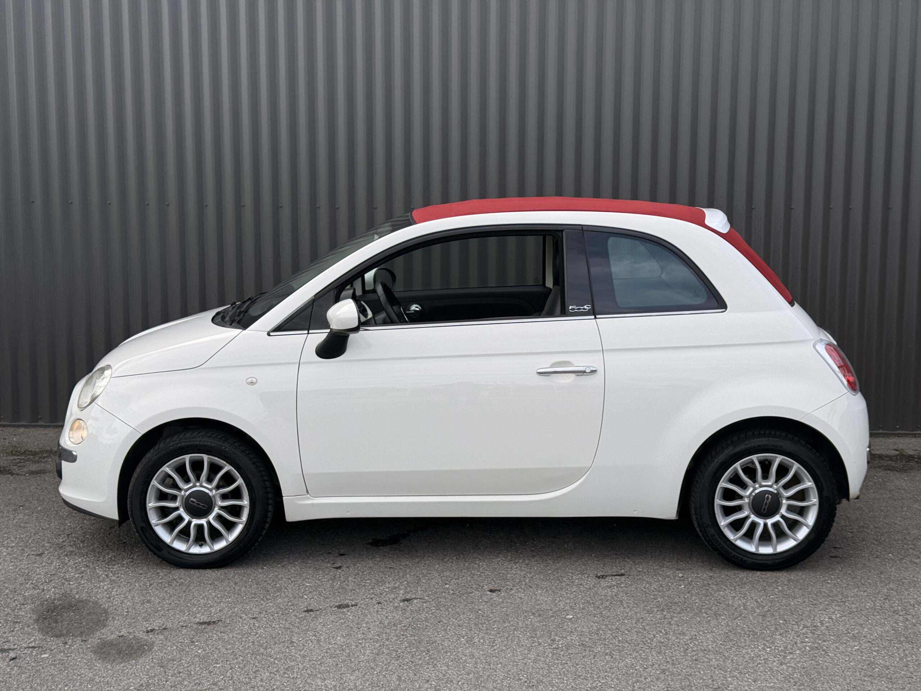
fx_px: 1277
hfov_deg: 39.7
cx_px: 460
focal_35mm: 48
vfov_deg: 30.3
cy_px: 346
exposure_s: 1/1838
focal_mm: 6.76
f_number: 1.78
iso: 64
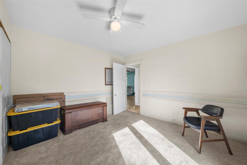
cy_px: 82
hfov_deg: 108.3
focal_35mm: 13
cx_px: 124
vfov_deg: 85.4
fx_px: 89
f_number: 8
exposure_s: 1/4
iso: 320
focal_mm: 13
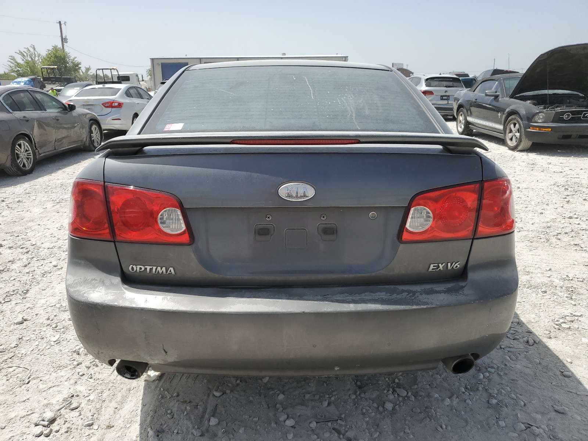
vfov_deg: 53.1
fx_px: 442
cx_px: 294
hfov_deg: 67.3
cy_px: 220
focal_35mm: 26
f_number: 1.5
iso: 50
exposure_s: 1/3333
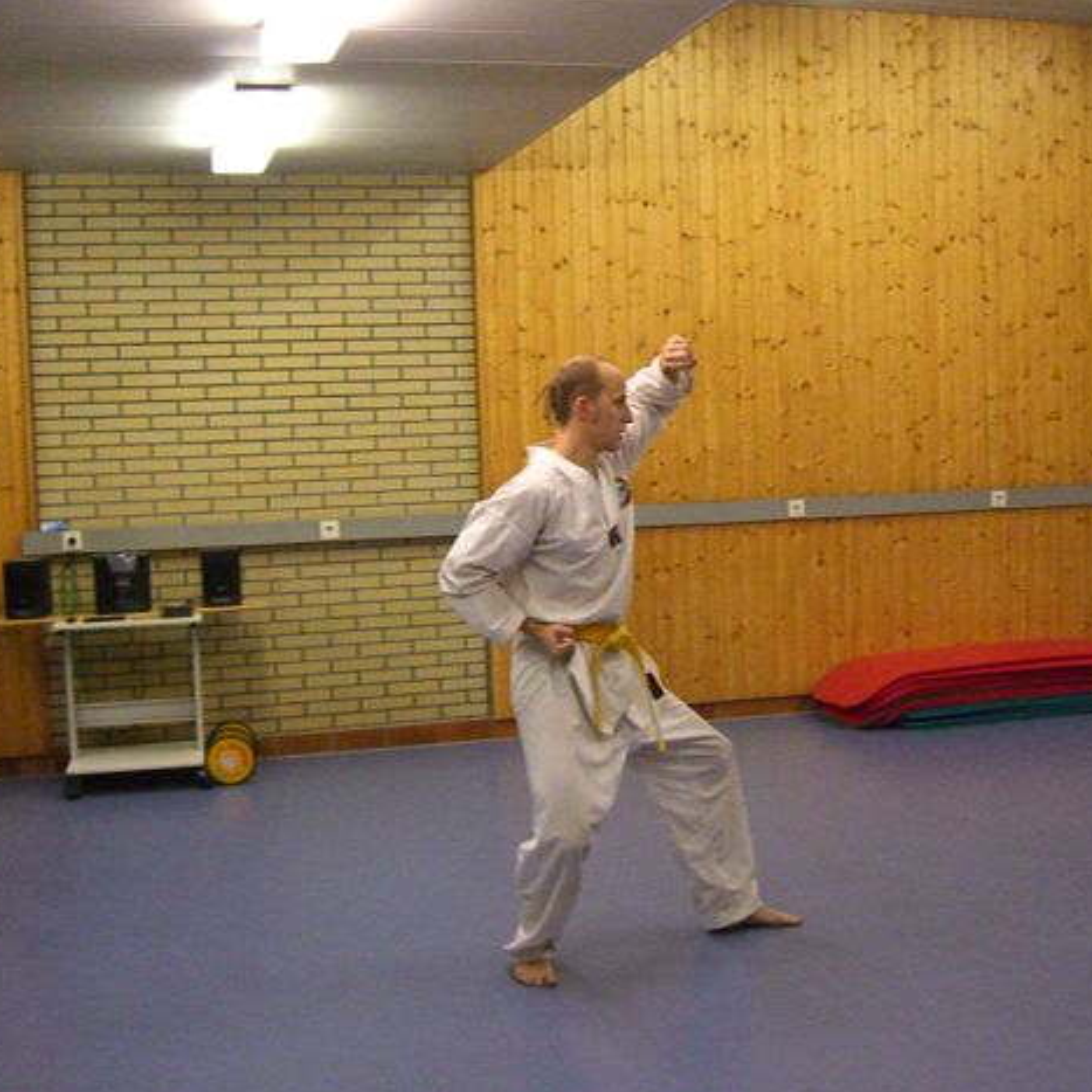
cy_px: 540
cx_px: 638
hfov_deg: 36.7
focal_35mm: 46
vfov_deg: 36.8
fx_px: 1642
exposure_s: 1/100
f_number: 2.8
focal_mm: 7.9
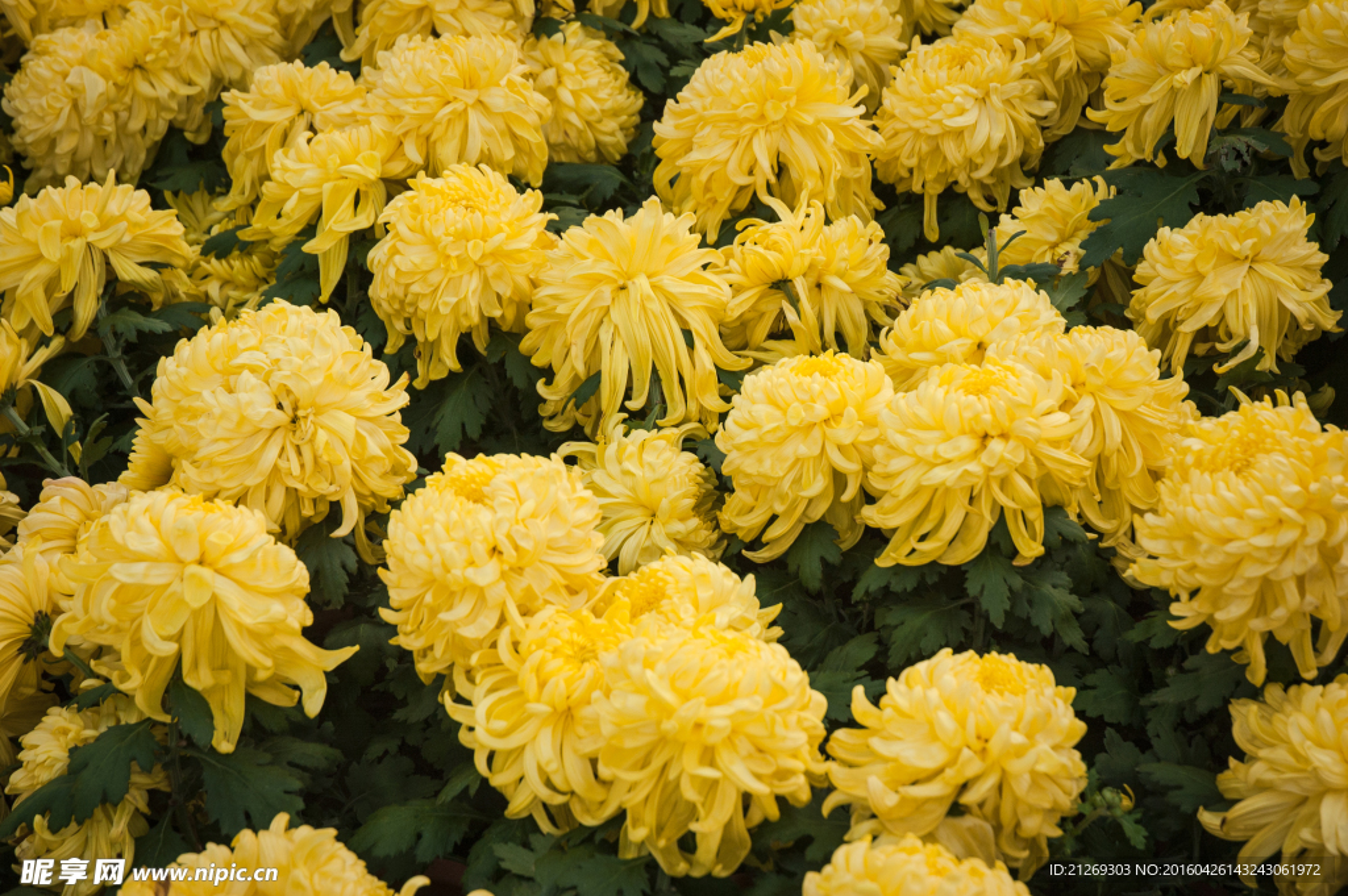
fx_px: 2582
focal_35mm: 69
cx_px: 674
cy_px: 448
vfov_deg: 19.7
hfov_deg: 29.3
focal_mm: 46
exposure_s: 1/400
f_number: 5
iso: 200
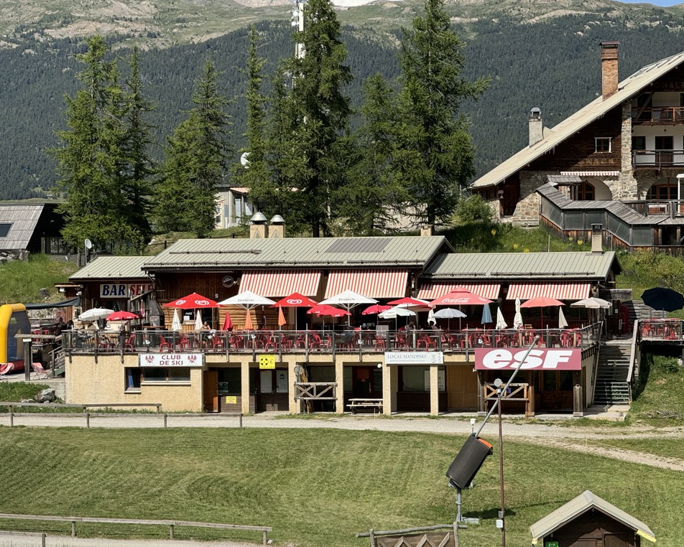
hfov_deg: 15.3
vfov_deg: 12.2
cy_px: 273
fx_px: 2551
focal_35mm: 126
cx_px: 324
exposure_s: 1/1577
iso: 50
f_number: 2.8
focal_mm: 15.66
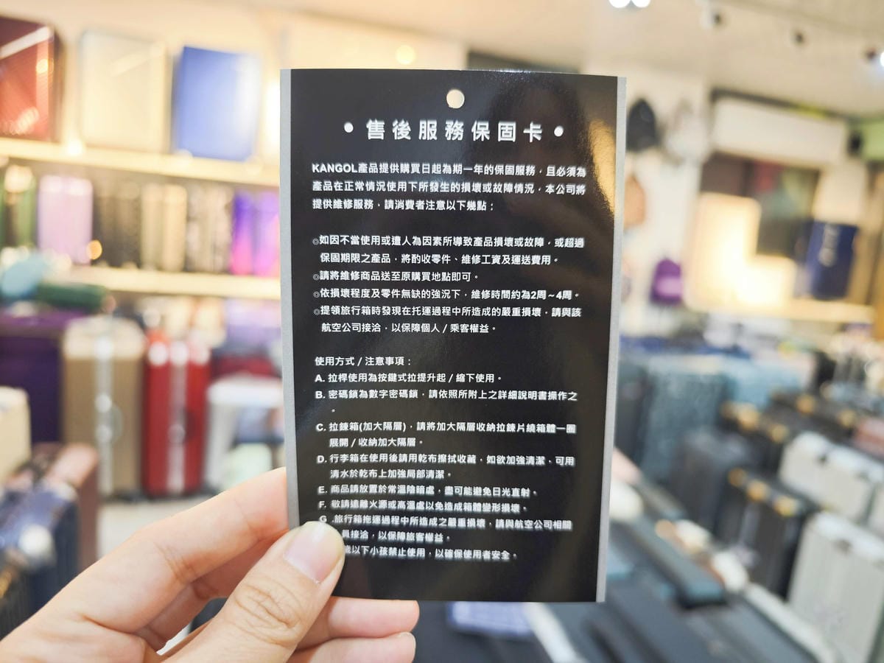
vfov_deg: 58.9
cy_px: 332
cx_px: 442
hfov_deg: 73.9
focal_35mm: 23
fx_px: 587
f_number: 2
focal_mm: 8.72
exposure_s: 1/60
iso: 200
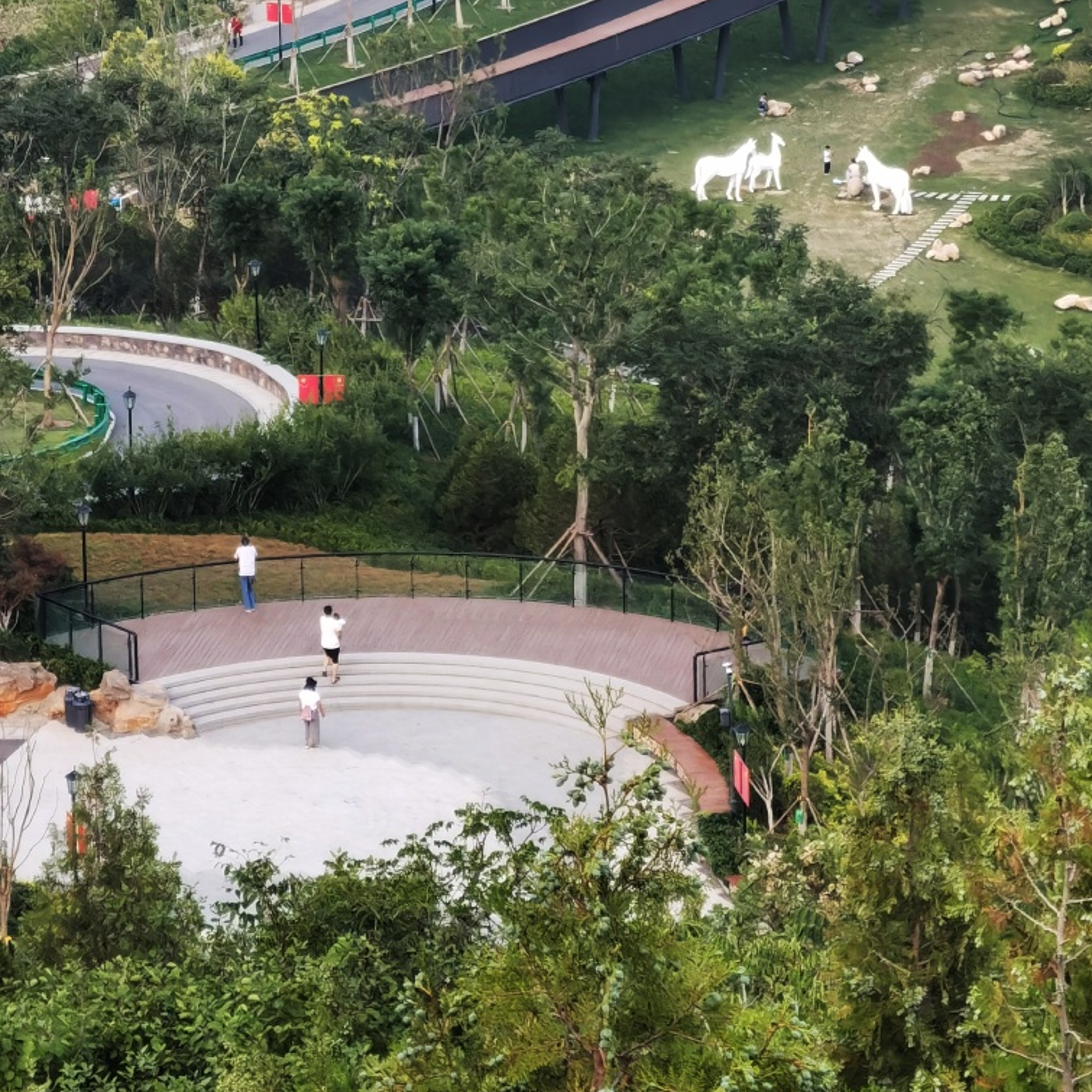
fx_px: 7566
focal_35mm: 212
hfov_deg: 8.3
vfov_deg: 8.3
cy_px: 363
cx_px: 511
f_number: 2.4
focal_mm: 7.48
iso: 64
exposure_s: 1/100
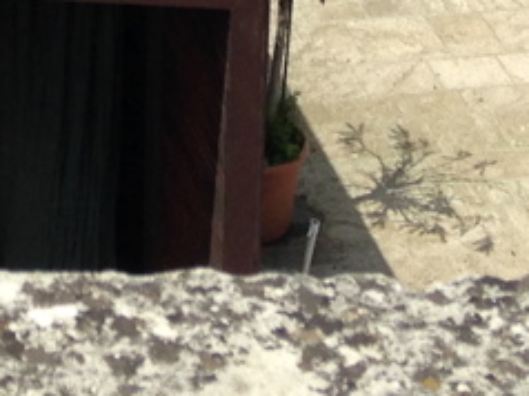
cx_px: -100
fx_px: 3175
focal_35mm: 208
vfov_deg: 6.5
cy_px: -764
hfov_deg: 9.4
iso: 50
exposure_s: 1/1466
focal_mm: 4.12
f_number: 2.4
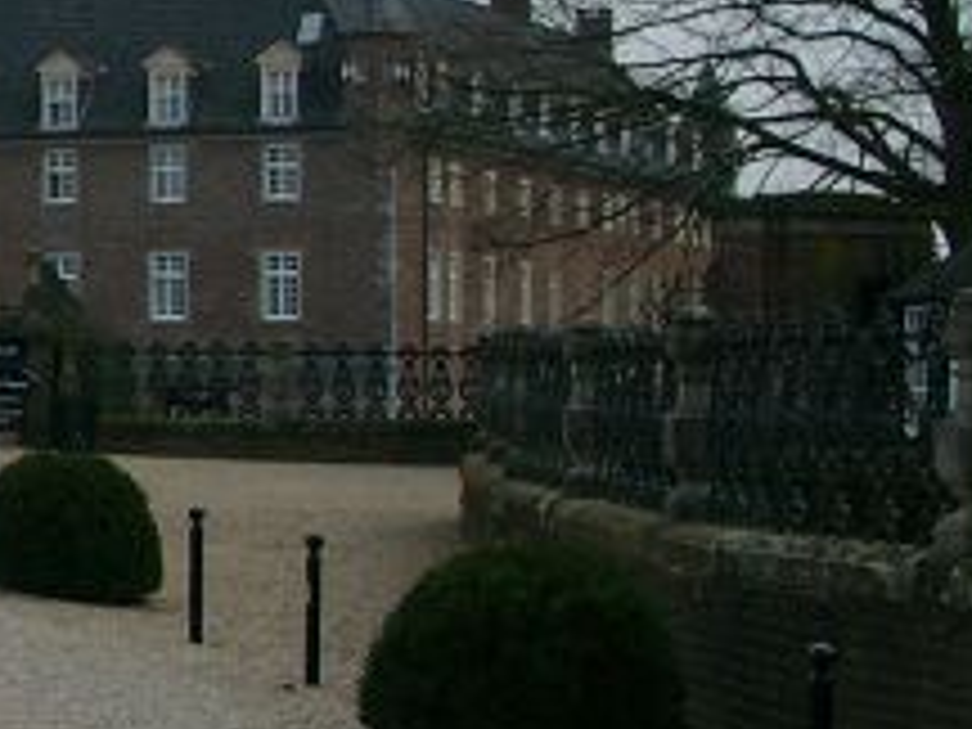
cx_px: -626
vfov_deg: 11.7
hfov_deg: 14.3
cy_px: 162
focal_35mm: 126
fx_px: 3538
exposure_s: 1/560
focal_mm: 7.13
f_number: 4
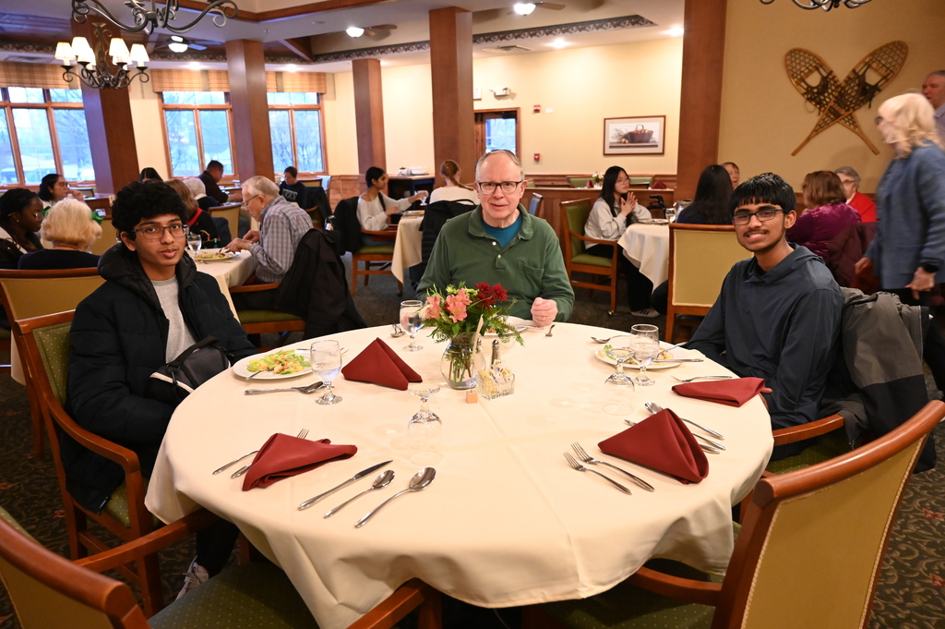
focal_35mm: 26
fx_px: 682
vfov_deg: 49.5
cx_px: 472
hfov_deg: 69.4
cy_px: 314
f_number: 4
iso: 6400
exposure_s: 1/60
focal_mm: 26
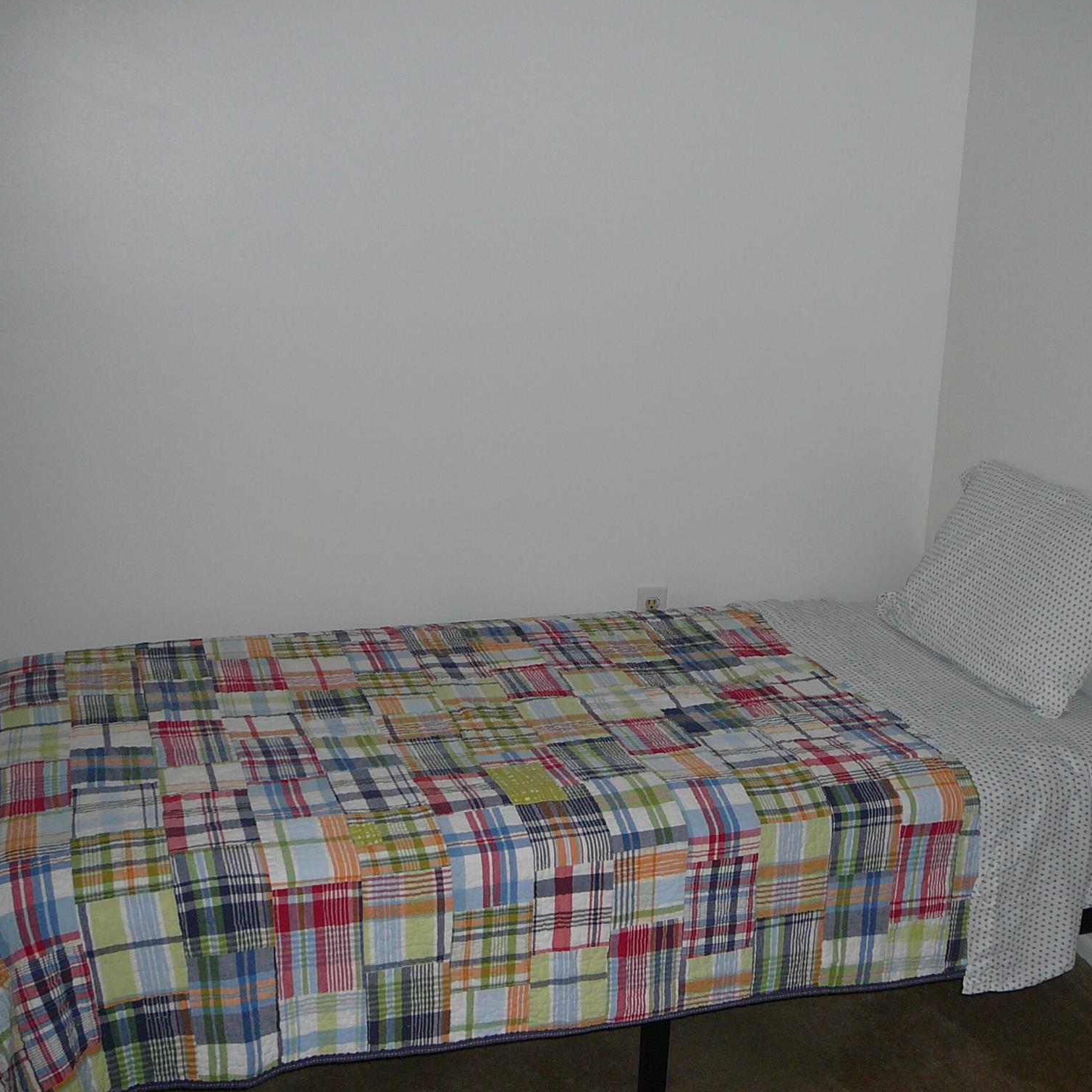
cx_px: 632
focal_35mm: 42
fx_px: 1499
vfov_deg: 40.0
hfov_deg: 39.9
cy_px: 548
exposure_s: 1/30
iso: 100
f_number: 2.8
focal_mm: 5.2
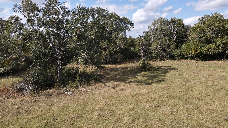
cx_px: 115
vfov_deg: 42.9
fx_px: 163
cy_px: 60
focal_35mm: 27
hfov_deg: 69.9
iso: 100
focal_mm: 4.5
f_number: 2.8
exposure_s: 1/640
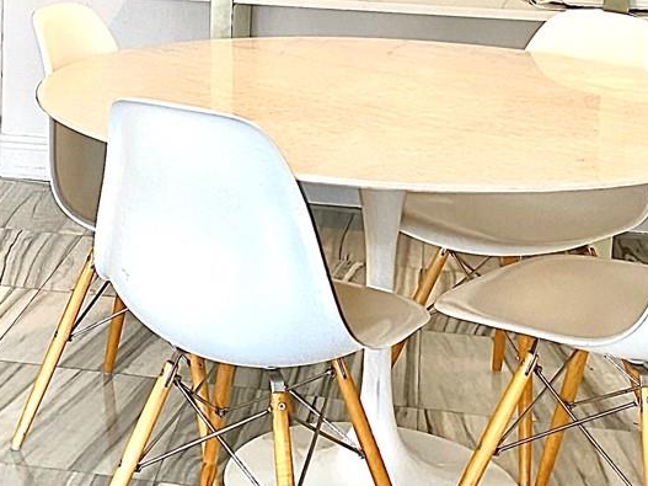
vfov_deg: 18.1
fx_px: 1479
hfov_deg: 24.2
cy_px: -21
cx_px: 102
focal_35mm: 79
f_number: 1.8
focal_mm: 4.25
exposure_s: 1/60
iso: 80
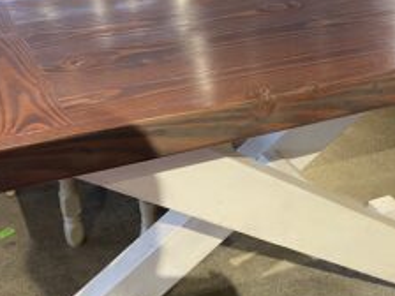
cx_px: 287
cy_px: 228
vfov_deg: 24.9
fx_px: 662
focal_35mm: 58
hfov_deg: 32.7
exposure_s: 1/60
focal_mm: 4.25
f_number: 1.8
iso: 320
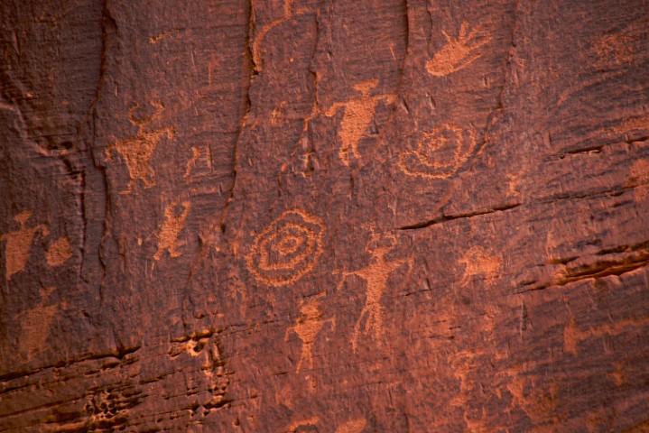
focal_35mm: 375
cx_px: 324
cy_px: 216
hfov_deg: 5.5
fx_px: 6763
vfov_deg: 3.7
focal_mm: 250
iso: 800
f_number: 6.3
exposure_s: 1/250
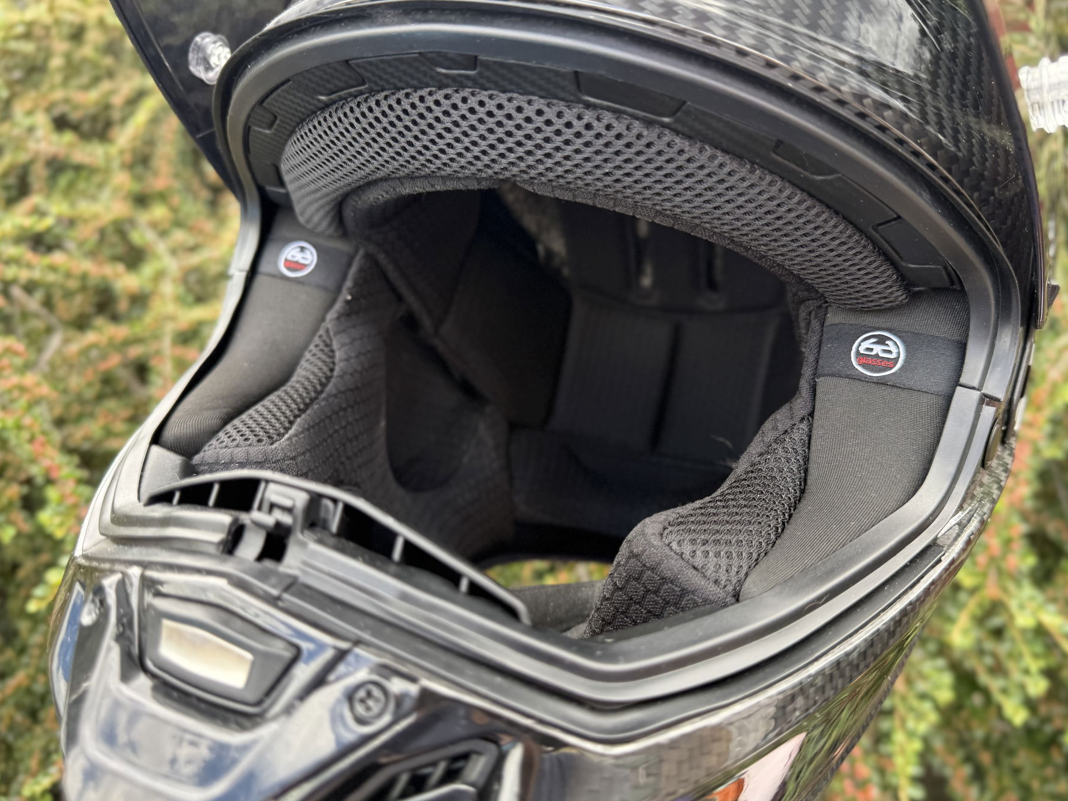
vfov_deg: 53.1
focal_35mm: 26
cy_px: 399
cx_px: 548
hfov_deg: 67.3
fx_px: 802
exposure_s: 1/240
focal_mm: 6.76
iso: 100
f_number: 1.78
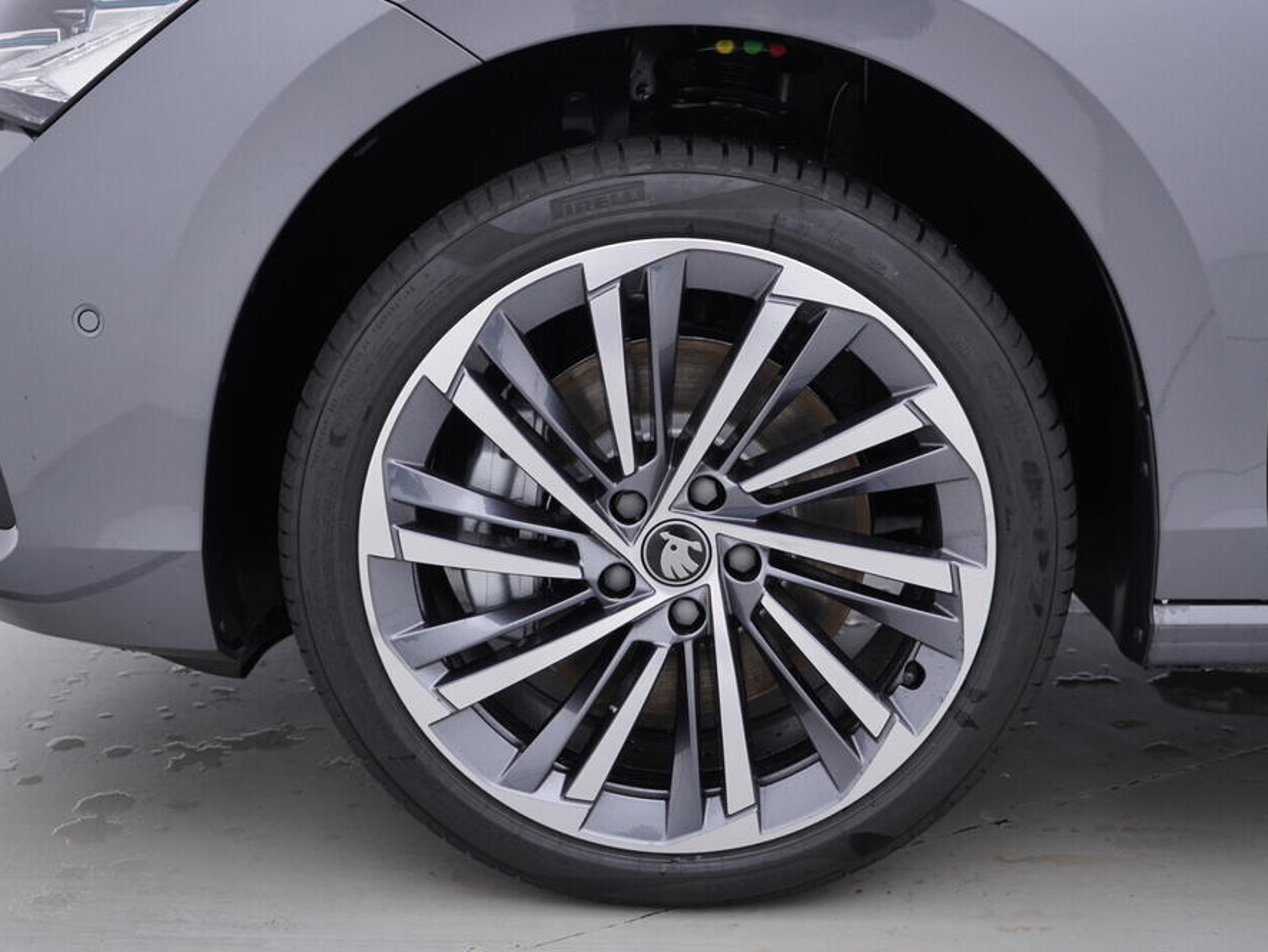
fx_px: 1466
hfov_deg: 46.8
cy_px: 477
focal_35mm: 40
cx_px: 657
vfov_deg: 36.0
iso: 125
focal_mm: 24
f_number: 3.5
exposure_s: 1/60
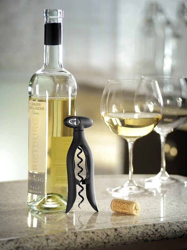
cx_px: 94
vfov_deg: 9.1
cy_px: 123
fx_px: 1570
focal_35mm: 218
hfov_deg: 6.8
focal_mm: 200
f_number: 5.6
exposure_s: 1/200
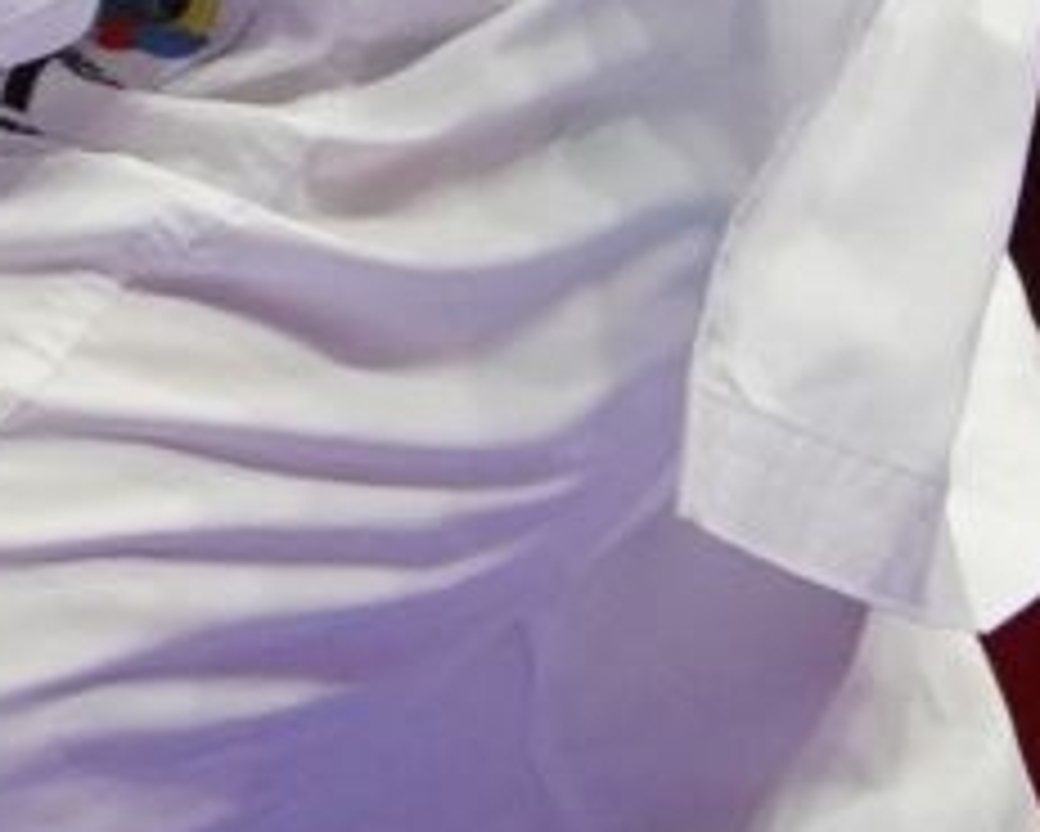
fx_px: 94688
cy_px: -1745
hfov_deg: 0.6
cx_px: -837
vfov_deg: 0.5
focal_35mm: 3075
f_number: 4
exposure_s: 1/1000
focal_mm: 280
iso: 3200
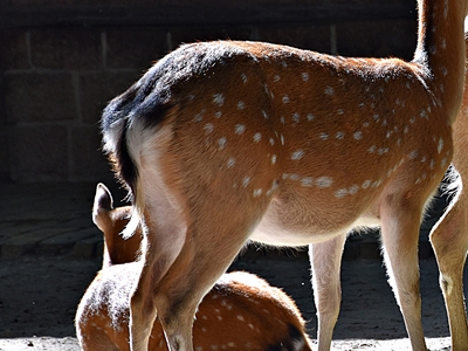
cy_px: 159
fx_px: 4989
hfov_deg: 5.3
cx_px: 564
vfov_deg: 4.0
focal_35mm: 369
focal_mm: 100
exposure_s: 1/200
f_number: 7.1
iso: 400
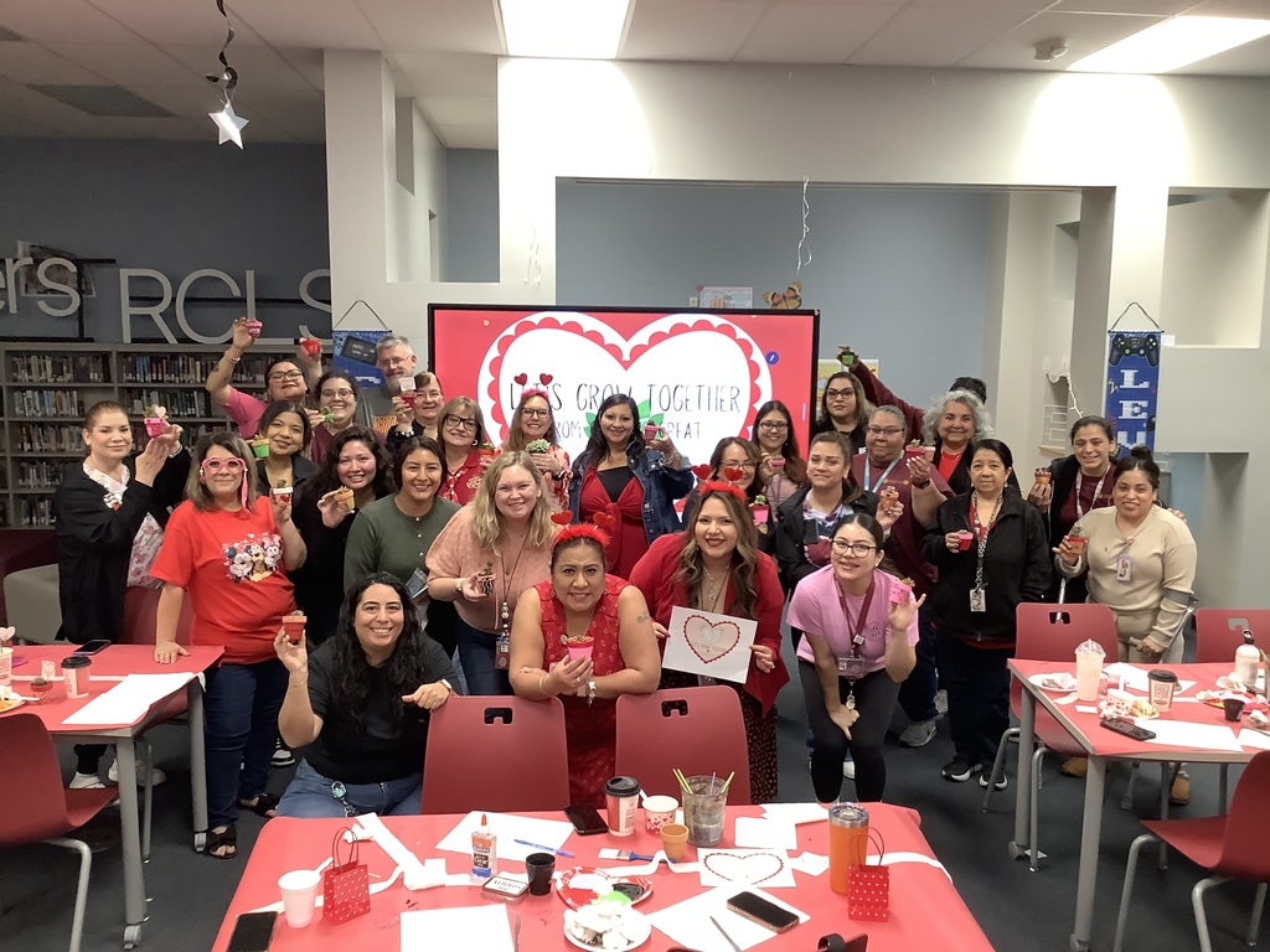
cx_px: 635
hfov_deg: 58.4
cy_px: 476
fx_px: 1137
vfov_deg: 45.4
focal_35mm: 31
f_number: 2.4
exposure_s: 1/50
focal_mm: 3.3
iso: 160
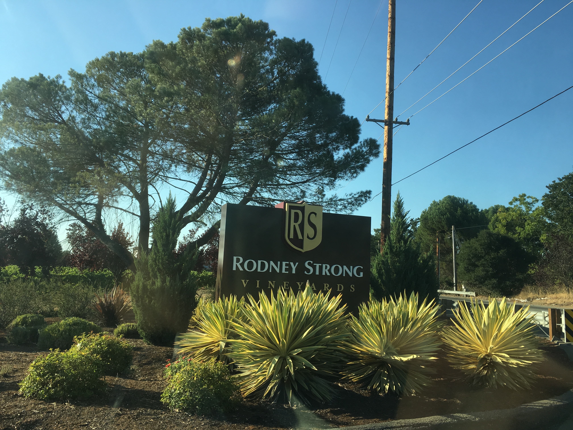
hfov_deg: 61.7
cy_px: 215
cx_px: 286
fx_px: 480
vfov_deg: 48.2
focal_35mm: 29
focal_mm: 4.15
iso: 25
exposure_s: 1/668
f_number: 2.2
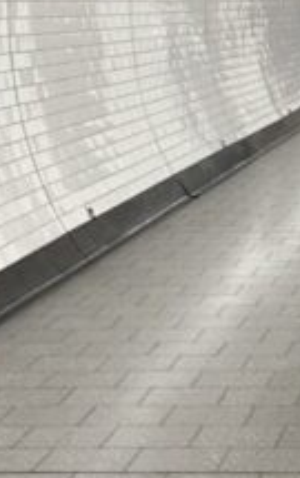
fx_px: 1708
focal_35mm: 131
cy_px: 222
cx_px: 433
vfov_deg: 15.9
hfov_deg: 9.8
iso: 100
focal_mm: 5.7
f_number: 1.5
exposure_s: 1/50
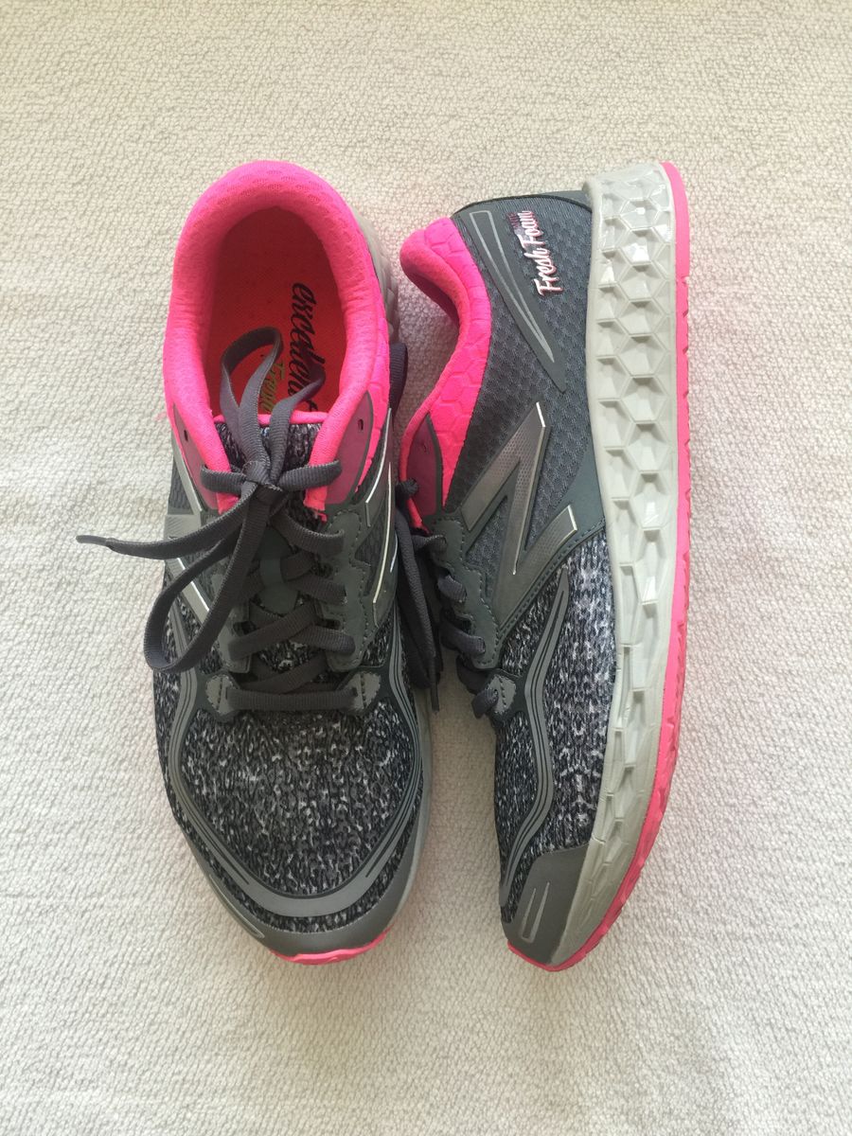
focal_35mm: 29
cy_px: 568
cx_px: 426
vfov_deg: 61.7
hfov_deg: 48.2
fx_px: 952
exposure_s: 1/30
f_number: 2.2
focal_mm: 4.15
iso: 32
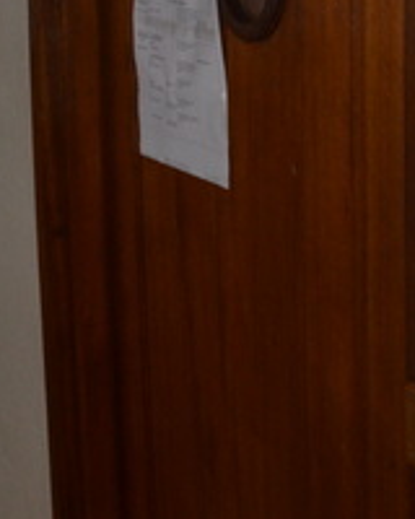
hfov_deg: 17.2
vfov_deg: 22.7
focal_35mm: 81
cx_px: 612
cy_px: 3
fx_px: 1244
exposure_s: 1/60
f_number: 3.5
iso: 800
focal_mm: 18
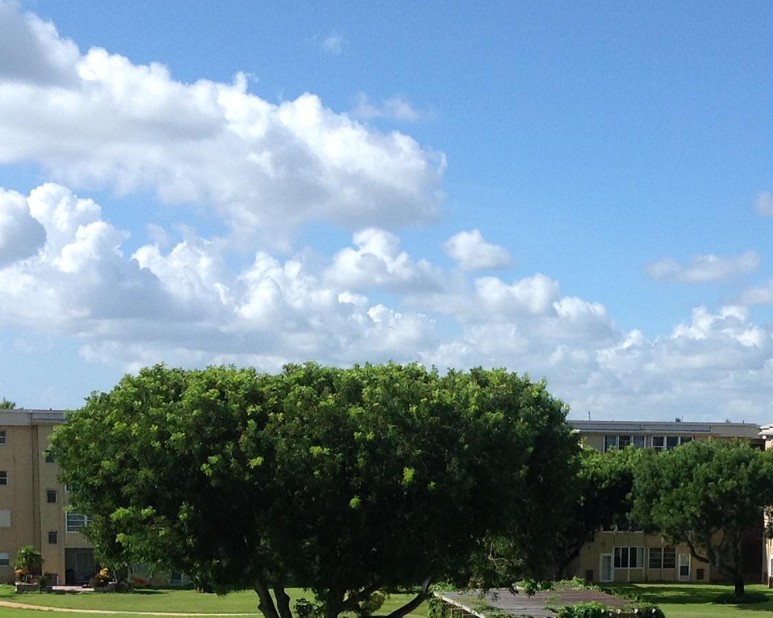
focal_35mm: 79
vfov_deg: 18.8
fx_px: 1807
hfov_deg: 24.0
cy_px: 650
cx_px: 539
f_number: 2.4
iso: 50
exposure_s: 1/2016
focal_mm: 4.28
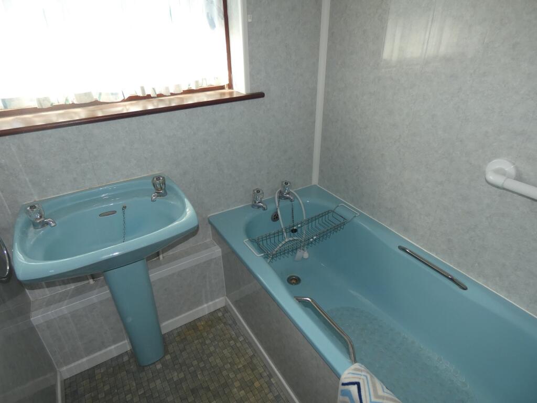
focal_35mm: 20
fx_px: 310
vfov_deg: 66.0
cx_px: 268
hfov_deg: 81.7
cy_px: 202
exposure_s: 1/60
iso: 100
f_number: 2.8
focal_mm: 3.6
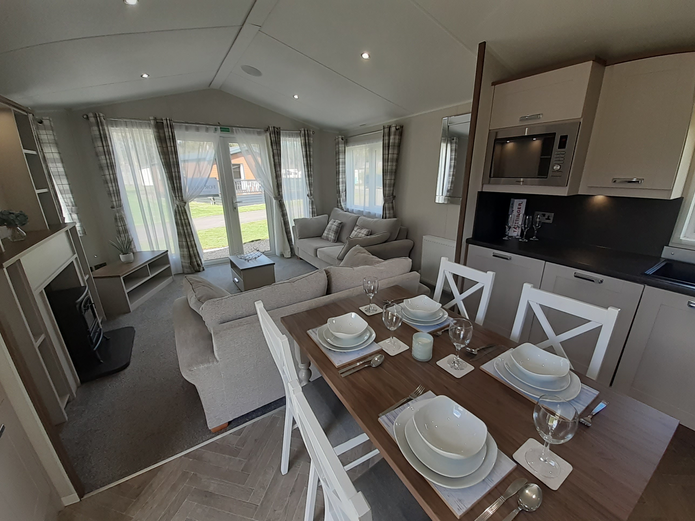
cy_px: 260
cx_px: 348
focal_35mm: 13
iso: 40
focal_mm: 1.13
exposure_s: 1/100
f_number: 2.2
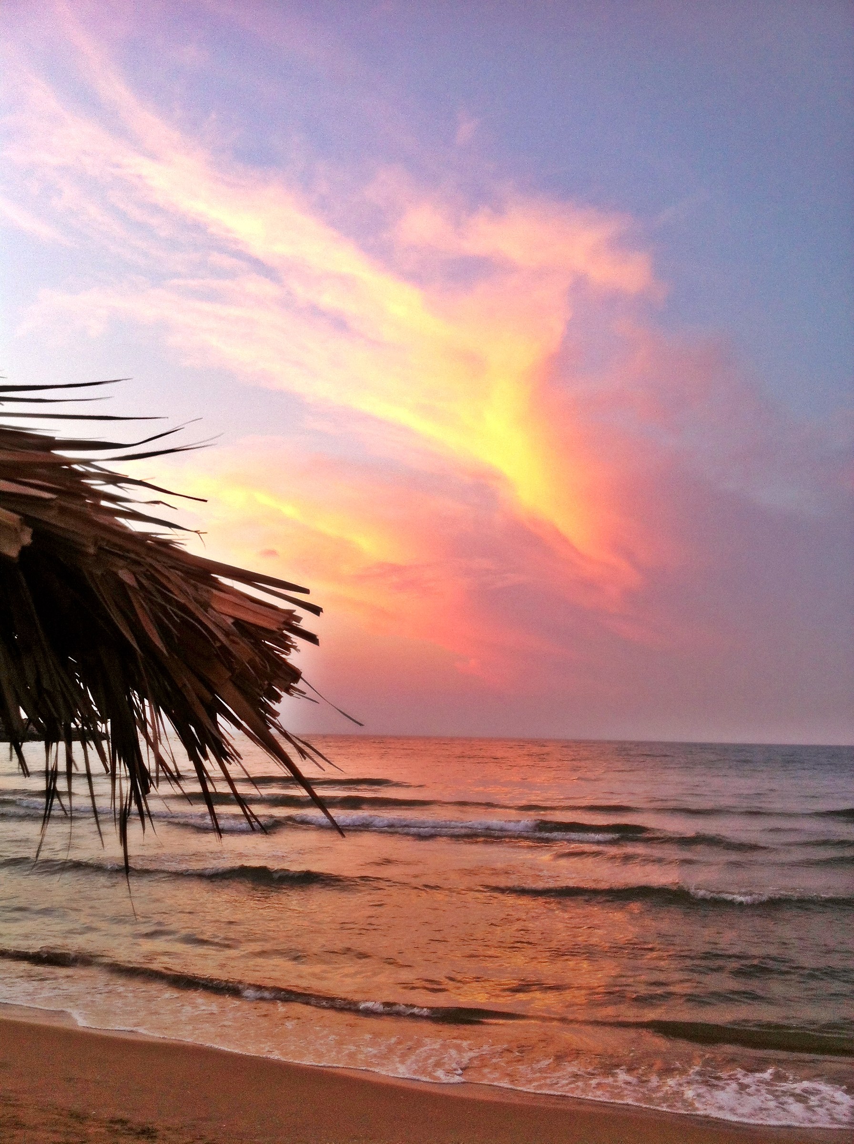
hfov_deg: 40.6
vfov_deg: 52.7
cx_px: 427
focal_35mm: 35
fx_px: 1155
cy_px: 572
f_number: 2.8
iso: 80
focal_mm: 3.85
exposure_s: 1/30
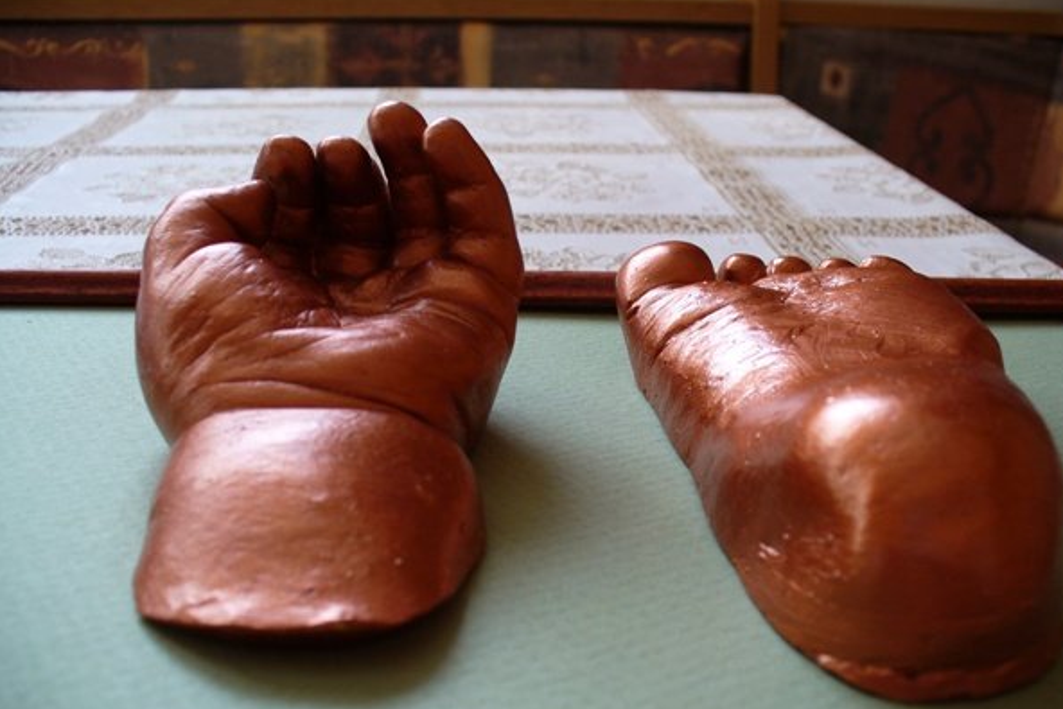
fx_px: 1152
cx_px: 537
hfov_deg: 49.5
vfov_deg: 34.2
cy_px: 384
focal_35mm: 39
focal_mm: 6.1
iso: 100
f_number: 2.8
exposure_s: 1/40
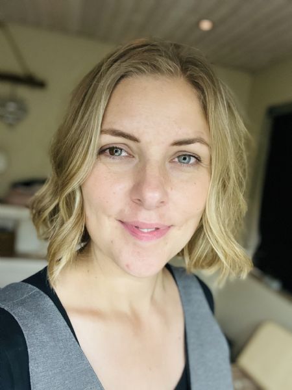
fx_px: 337
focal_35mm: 30
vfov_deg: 60.0
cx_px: 146
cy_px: 195
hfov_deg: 46.8
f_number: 2.2
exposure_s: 1/33
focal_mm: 2.71
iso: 400
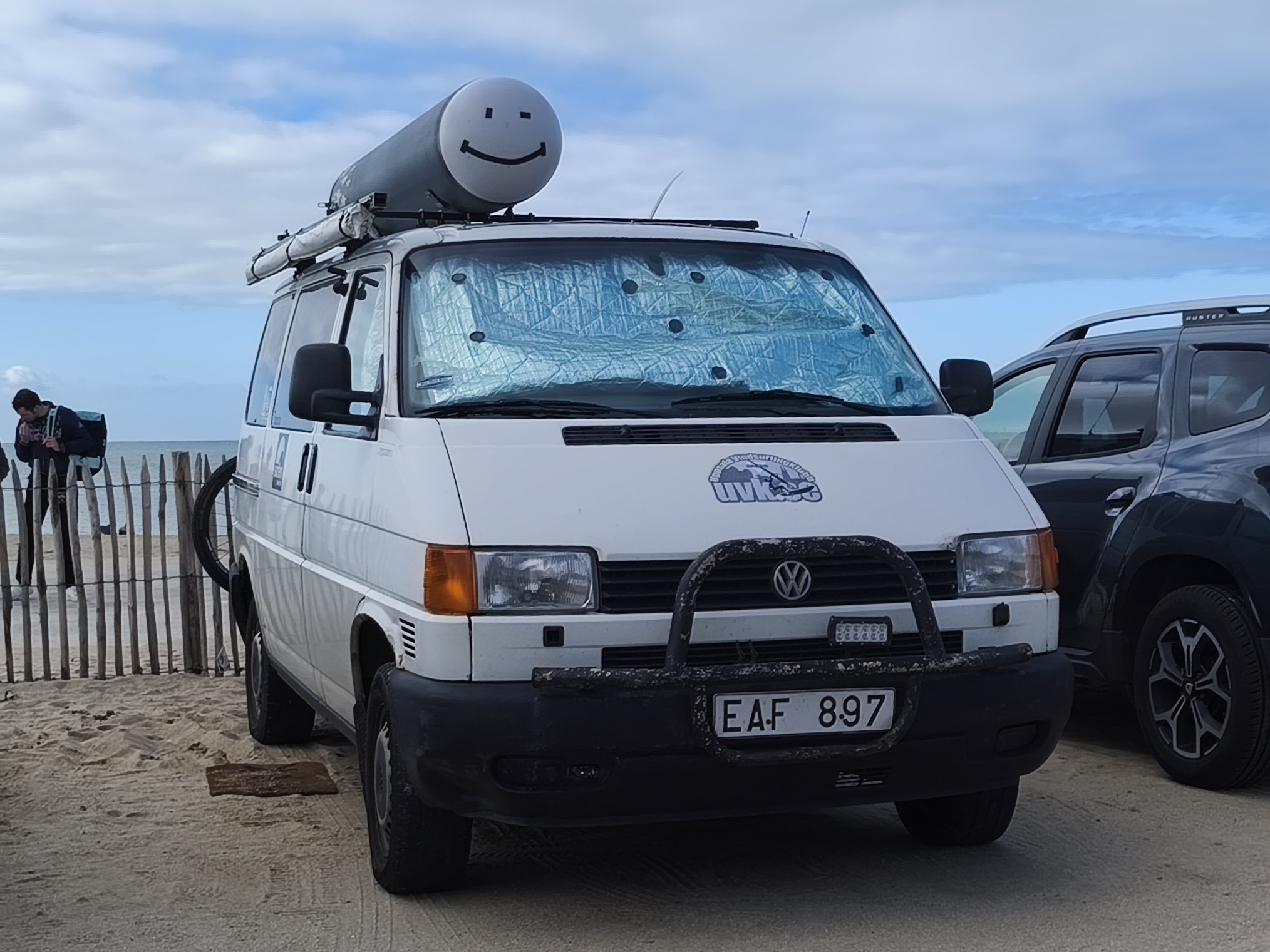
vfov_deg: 49.7
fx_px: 1027
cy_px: 476
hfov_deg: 63.4
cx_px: 635
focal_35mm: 28
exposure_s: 1/1026
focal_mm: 6.18
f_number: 1.65
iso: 50
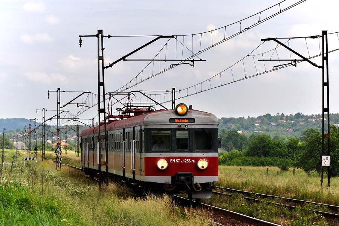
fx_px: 1483
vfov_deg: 8.7
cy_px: 113
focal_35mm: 158
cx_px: 170
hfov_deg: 13.0
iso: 200
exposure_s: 1/320
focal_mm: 105
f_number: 9
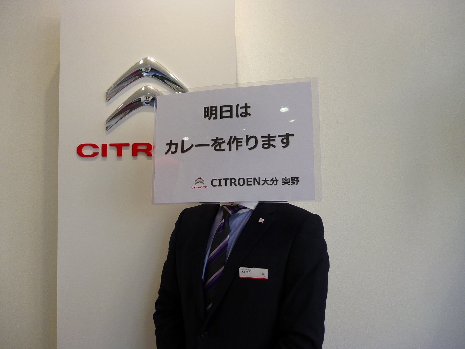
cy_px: 174
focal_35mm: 28
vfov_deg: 49.7
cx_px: 232
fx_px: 376
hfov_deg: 63.4
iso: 100
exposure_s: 1/125
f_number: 3.1
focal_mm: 5
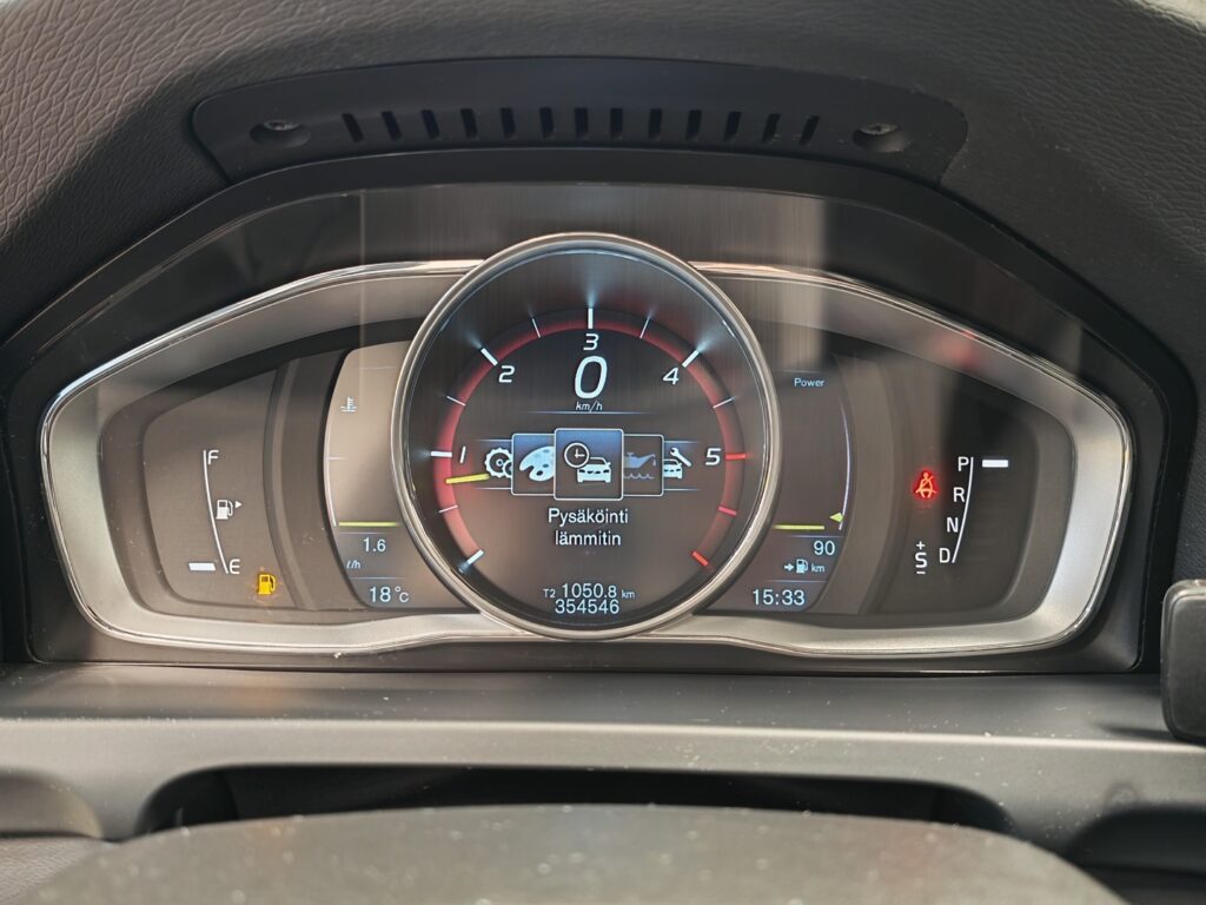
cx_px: 603
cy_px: 452
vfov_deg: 45.4
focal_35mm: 31
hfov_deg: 58.4
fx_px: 1080
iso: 640
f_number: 1.6
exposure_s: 1/33
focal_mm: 5.4
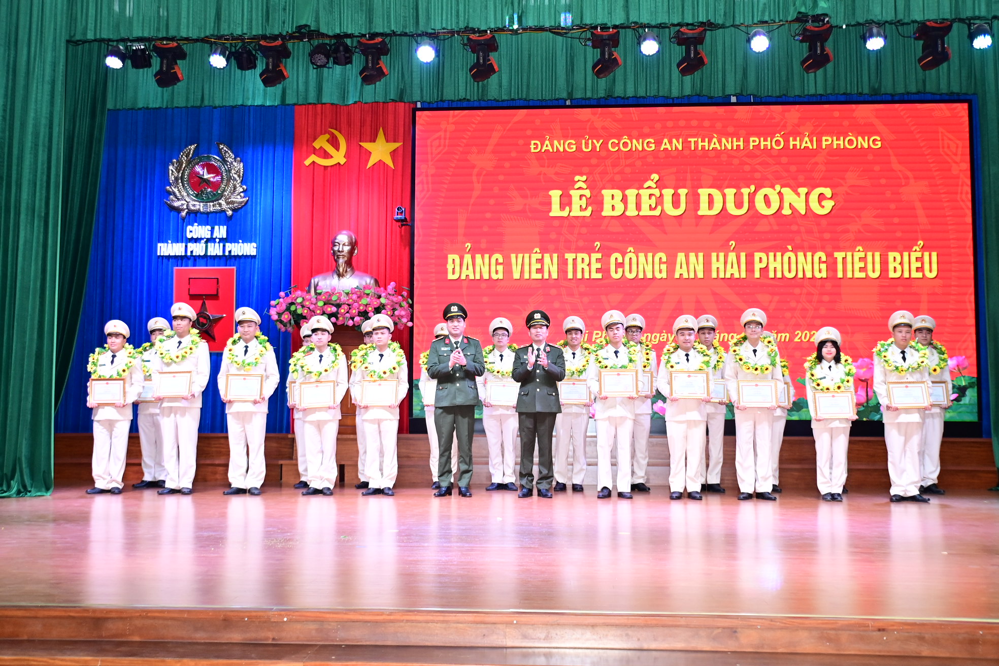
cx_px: 500
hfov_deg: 49.6
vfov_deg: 34.2
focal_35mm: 39
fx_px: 1082
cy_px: 333
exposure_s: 1/200
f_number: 3.8
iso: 1250
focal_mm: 26
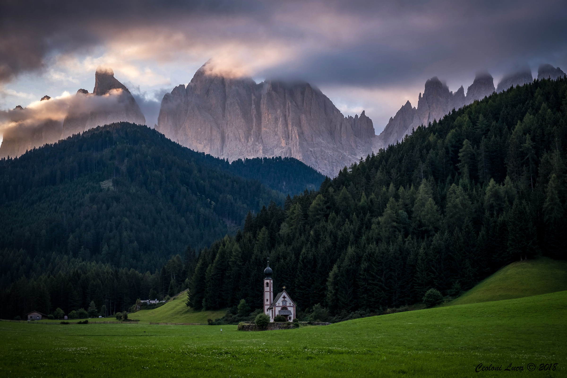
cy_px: 189
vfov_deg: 23.0
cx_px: 284
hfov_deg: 33.9
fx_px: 929
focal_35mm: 59
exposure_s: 1/50
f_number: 8
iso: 200
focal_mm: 39
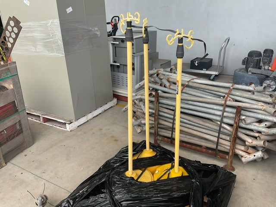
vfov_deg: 48.2
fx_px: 231
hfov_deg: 61.7
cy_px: 104
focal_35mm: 29
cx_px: 138
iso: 16
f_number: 1.8
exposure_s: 1/260
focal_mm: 3
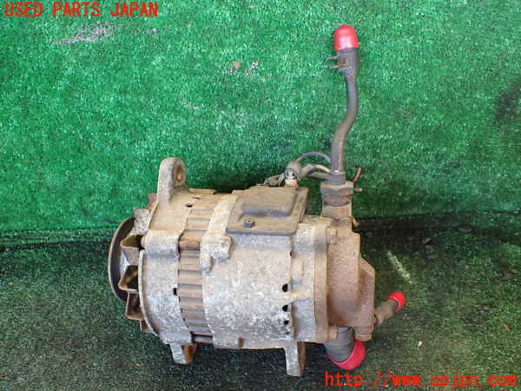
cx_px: 260
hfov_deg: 60.0
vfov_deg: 46.8
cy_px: 196
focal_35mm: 30
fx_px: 452
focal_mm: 5.4
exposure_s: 1/125
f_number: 2.3
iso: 500
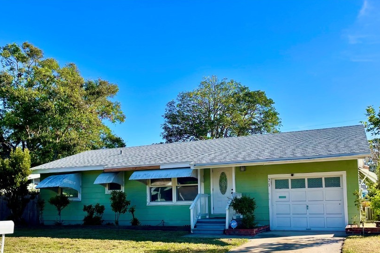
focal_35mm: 34
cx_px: 196
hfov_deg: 55.8
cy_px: 175
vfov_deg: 38.3
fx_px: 359
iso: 32
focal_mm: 4.2
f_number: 1.6
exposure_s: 1/2257
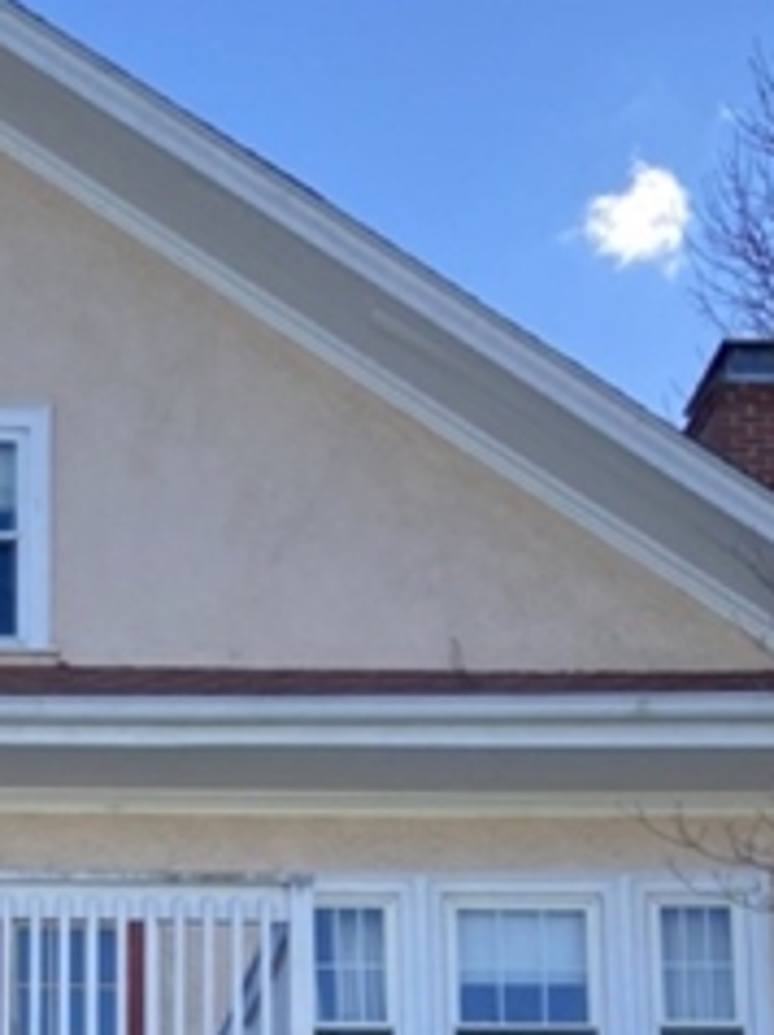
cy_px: 1461
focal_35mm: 84
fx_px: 2509
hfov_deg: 16.9
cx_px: -126
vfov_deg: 20.6
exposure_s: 1/957
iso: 32
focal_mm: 4.25
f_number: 1.8
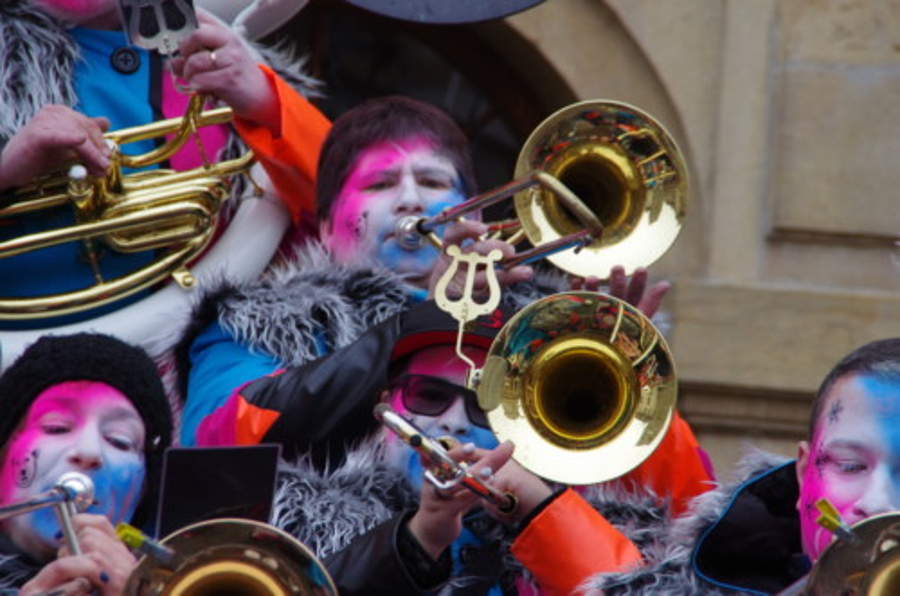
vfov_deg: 4.6
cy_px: 298
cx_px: 450
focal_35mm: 300
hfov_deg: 6.9
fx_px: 7483
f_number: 10
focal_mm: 200
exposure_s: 1/250
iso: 1600
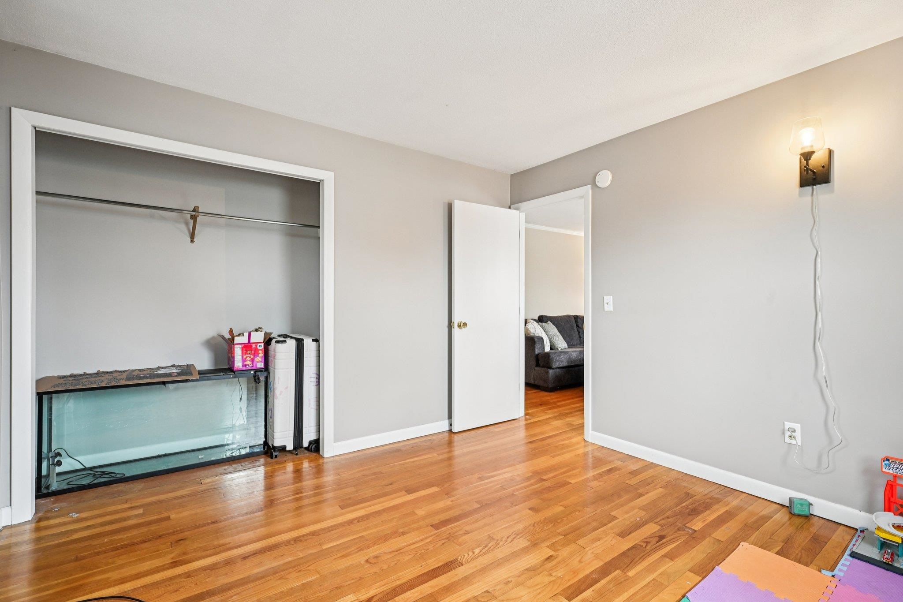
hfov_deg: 96.7
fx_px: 401
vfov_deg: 73.7
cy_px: 301
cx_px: 452
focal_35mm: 16
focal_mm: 16
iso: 400
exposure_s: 1/10
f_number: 8
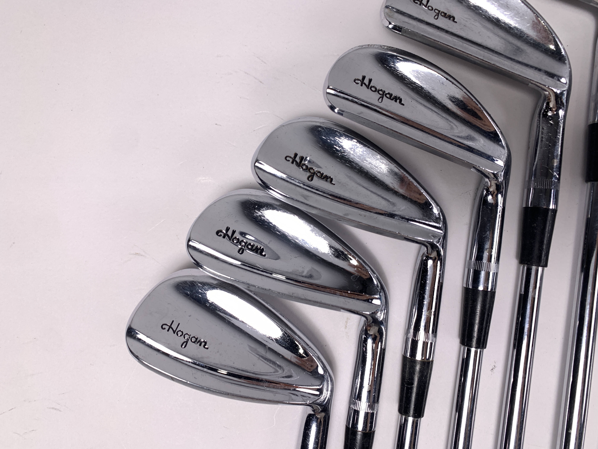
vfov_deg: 53.1
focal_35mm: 26
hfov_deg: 67.3
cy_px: 224
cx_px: 299
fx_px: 449
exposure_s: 1/178
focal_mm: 4.25
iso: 25
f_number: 1.8
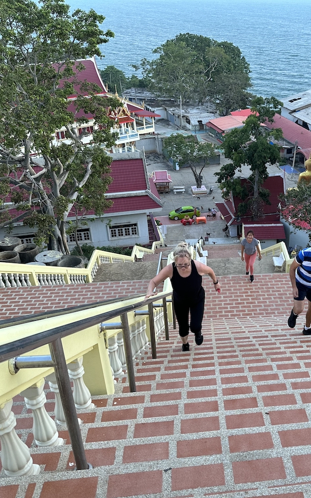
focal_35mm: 34
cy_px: 249
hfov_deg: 36.2
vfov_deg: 56.7
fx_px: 461
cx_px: 242
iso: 64
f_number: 1.78
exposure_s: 1/121
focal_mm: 6.86
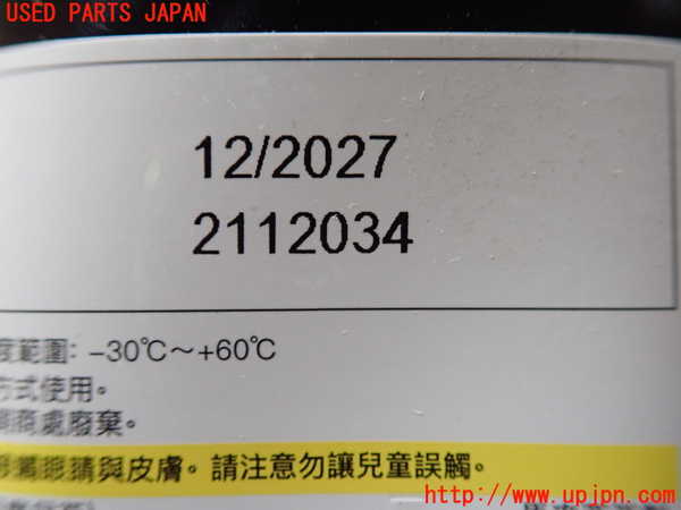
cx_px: 340
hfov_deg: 60.0
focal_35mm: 30
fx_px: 590
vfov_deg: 46.8
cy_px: 255
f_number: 2.3
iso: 800
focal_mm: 5.5
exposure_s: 1/60
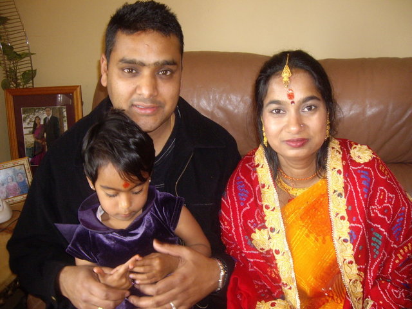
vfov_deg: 37.7
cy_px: 154
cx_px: 206
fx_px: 452
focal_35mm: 38
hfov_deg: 49.0
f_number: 2.7
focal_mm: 6.2
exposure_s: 1/15
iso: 200
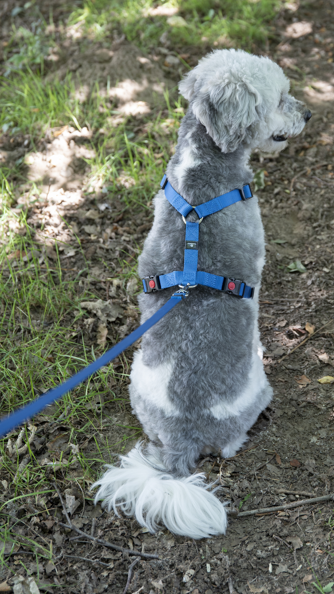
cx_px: 209
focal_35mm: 61
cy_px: 281
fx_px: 961
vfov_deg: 34.3
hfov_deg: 19.7
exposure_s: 1/80
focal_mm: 55
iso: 250
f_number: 4.5
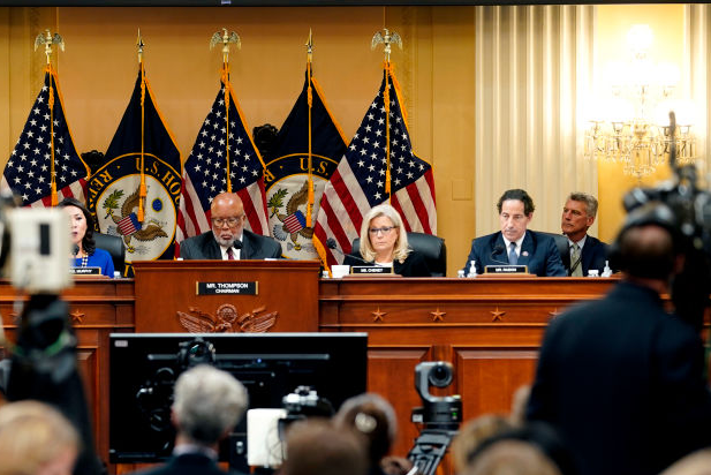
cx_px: 252
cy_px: 308
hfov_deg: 9.2
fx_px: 4426
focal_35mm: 224
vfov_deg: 6.1
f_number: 2
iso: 1000
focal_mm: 135
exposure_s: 1/250
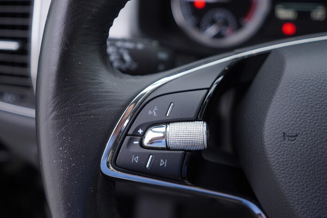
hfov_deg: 53.1
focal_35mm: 36
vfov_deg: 36.9
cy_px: 109
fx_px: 327
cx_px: 164
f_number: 2.8
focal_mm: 24
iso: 125
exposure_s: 1/40
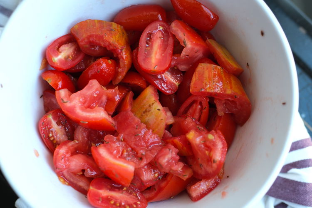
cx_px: 156
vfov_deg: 29.9
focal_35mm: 45
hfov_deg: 43.6
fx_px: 390
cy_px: 104
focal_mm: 30
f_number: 2.8
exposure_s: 1/42
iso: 250
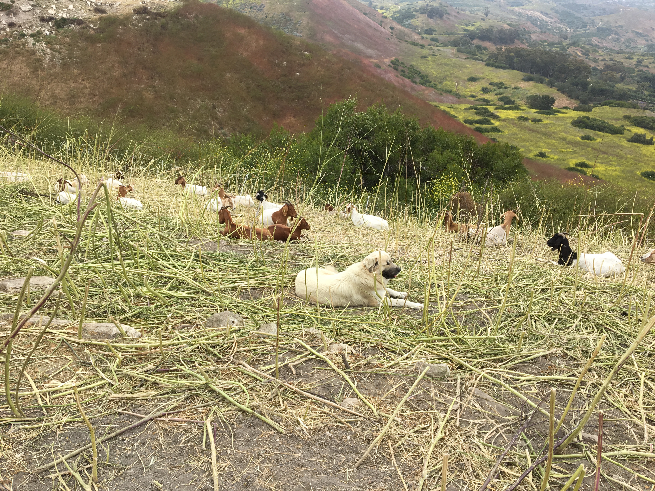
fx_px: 549
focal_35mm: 29
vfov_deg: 48.2
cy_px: 246
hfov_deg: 61.7
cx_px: 328
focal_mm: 4.15
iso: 25
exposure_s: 1/1241
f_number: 2.2
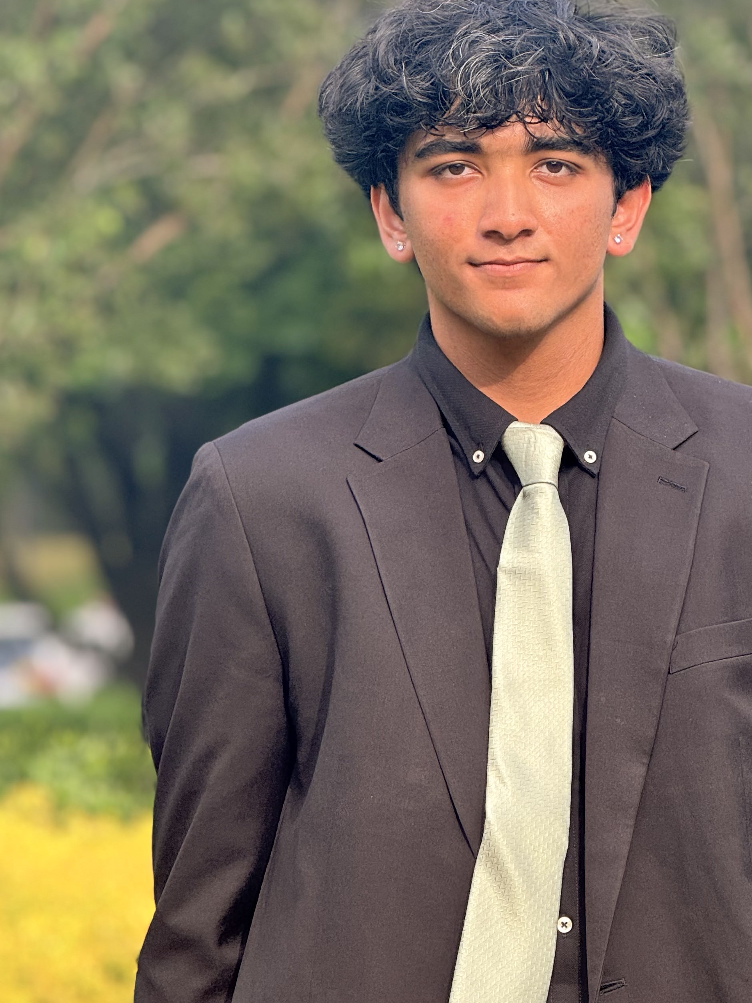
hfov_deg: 7.7
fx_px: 5591
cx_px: 534
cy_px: 382
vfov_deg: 10.2
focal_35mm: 193
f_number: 2.8
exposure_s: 1/178
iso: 50
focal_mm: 15.66
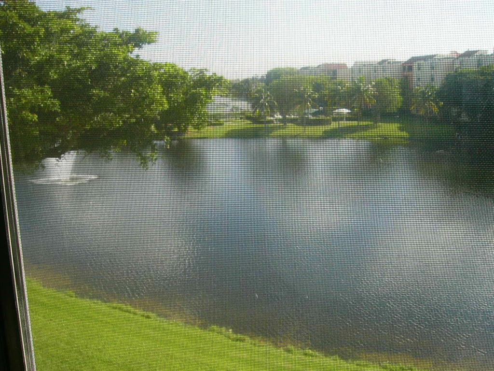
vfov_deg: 40.7
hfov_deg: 52.6
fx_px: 499
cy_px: 186
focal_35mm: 35
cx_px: 247
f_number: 8
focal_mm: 5.8
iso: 100
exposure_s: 1/100
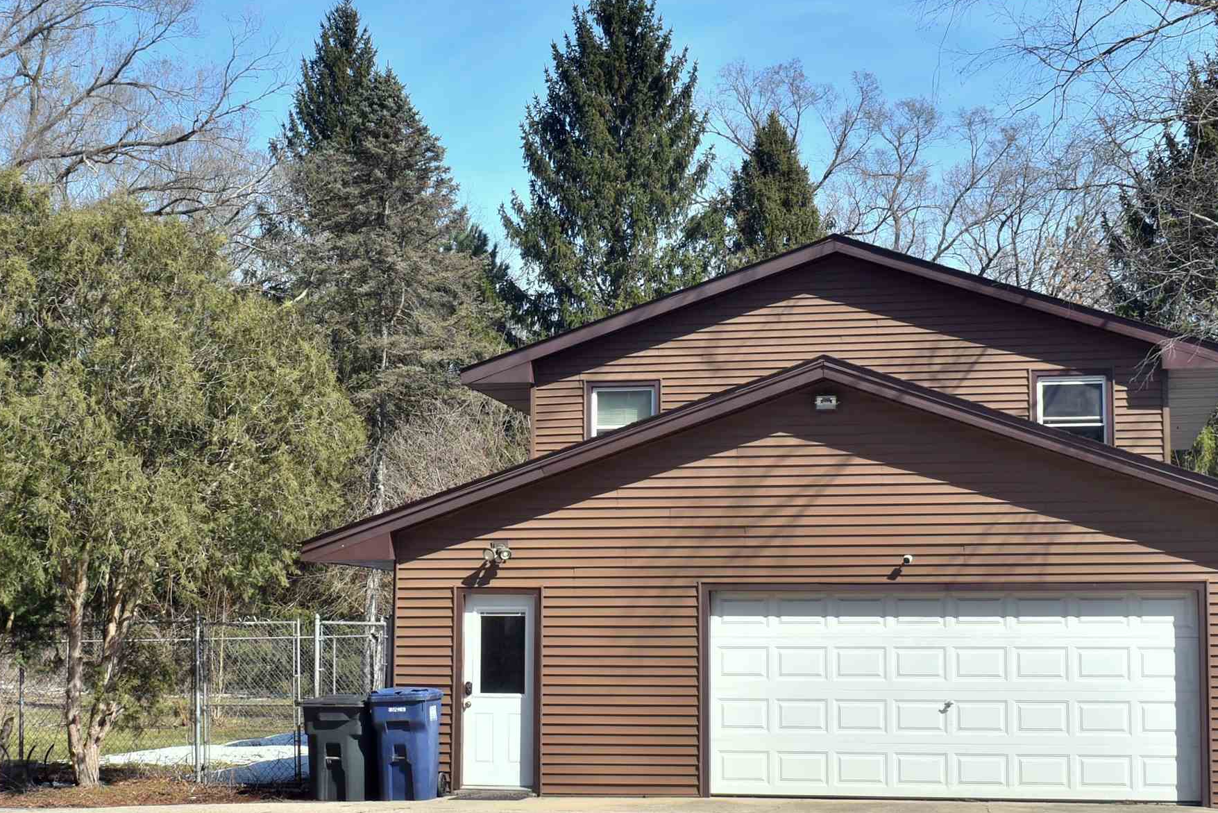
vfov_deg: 21.5
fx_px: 2132
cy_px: 493
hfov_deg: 31.9
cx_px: 538
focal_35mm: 63
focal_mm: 24
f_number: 10
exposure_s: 1/200
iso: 100
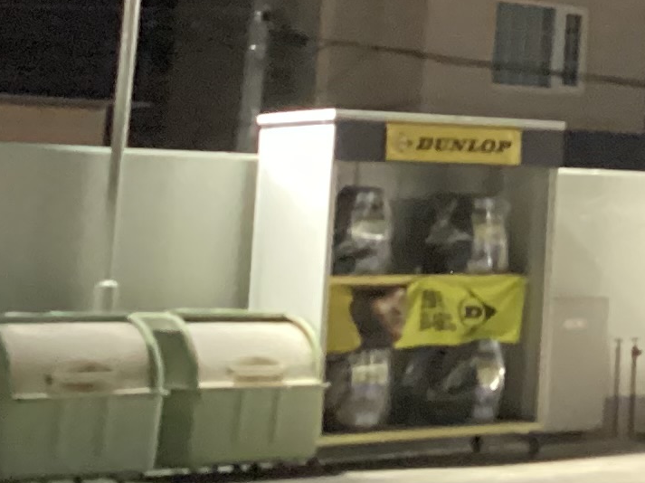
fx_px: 2645
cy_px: -207
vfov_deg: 10.1
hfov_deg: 12.9
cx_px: 1050
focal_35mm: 142
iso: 800
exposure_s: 1/20
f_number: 2.4
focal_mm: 3.3
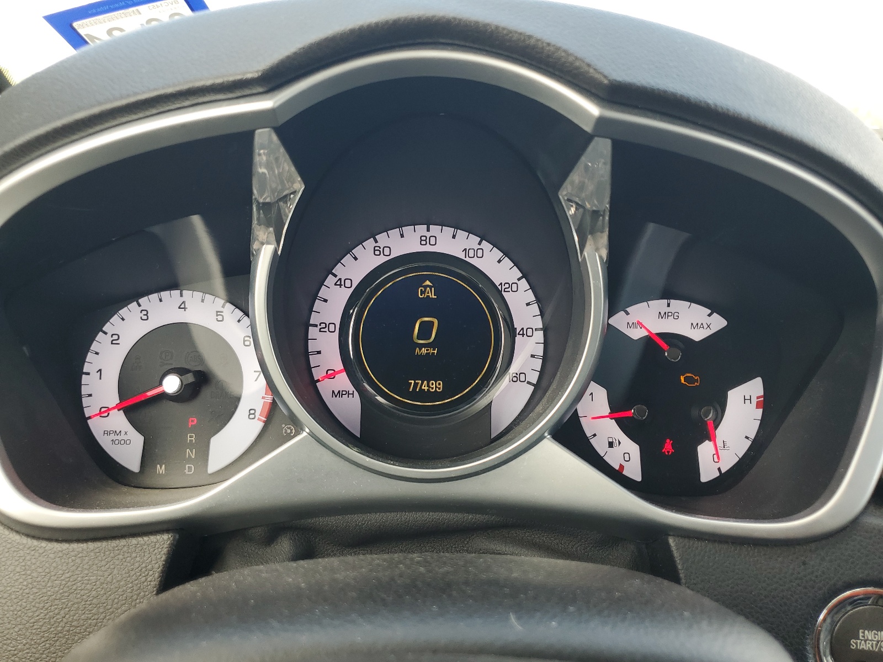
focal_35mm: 26
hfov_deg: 67.3
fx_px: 663
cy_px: 331
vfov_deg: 53.1
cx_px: 442
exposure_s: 1/116
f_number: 1.5
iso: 50
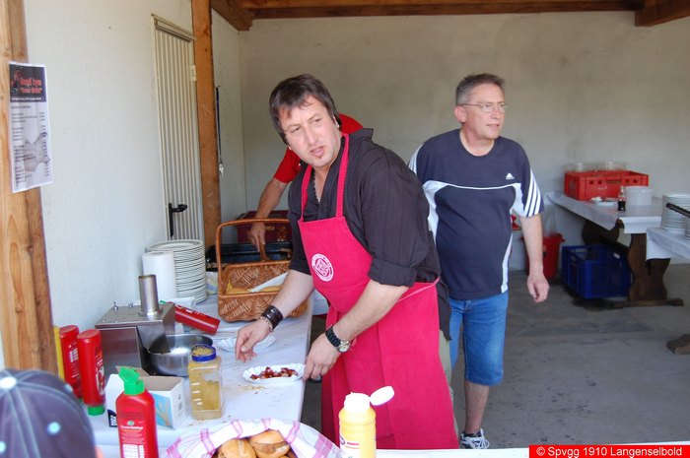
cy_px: 229
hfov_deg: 49.6
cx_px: 345
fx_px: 747
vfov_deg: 34.1
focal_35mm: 39
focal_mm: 26
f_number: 4.5
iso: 400
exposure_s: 1/80
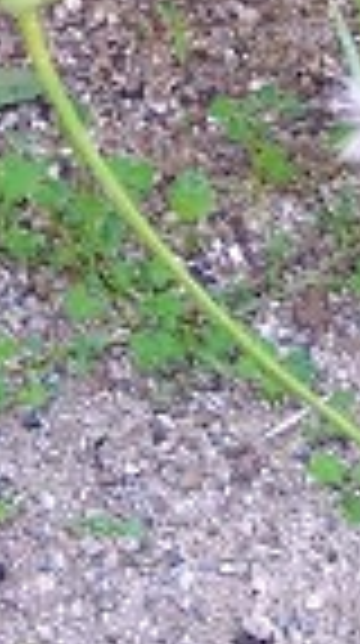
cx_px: 544
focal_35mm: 145
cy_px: 110
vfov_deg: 14.7
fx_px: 2471
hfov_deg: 8.2
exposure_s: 1/45
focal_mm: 8
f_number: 2.8
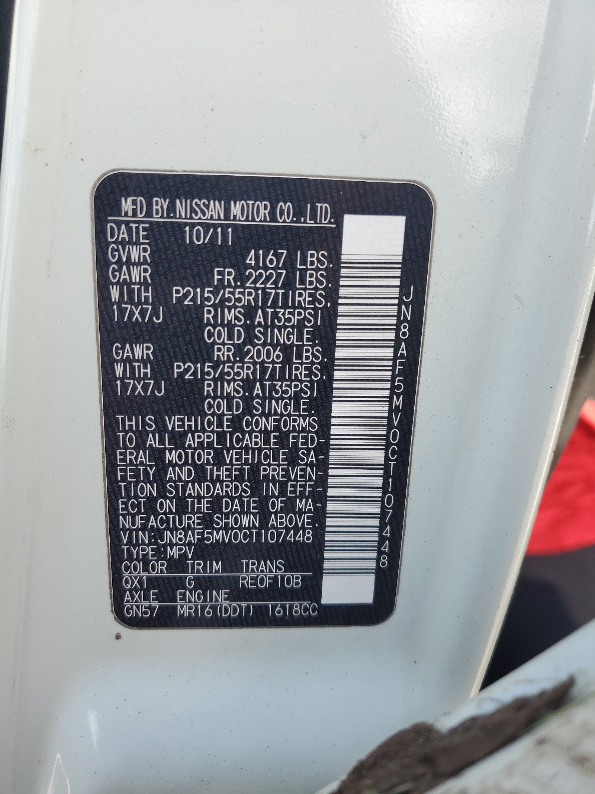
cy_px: 397
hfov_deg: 53.1
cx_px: 298
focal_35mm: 26
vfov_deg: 67.3
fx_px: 596
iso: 50
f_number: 1.5
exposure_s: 1/714
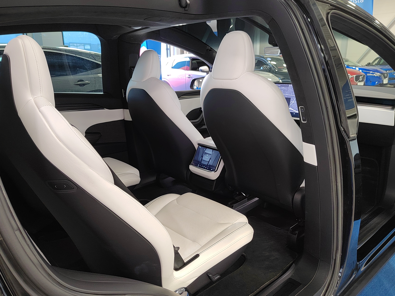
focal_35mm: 27
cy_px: 148
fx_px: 308
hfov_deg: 65.3
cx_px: 198
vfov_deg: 51.4
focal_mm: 5.52
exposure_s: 1/50
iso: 772
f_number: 1.9
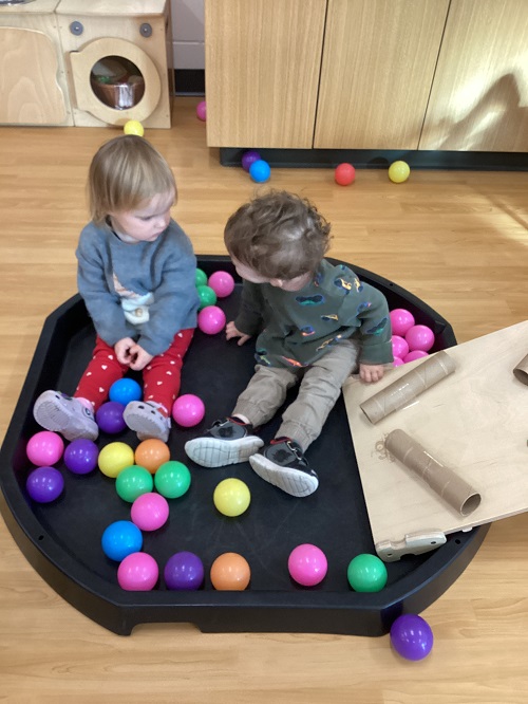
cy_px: 352
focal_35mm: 31
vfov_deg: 58.3
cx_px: 264
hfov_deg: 45.5
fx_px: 630
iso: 320
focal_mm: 3.3
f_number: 2.4
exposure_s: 1/60
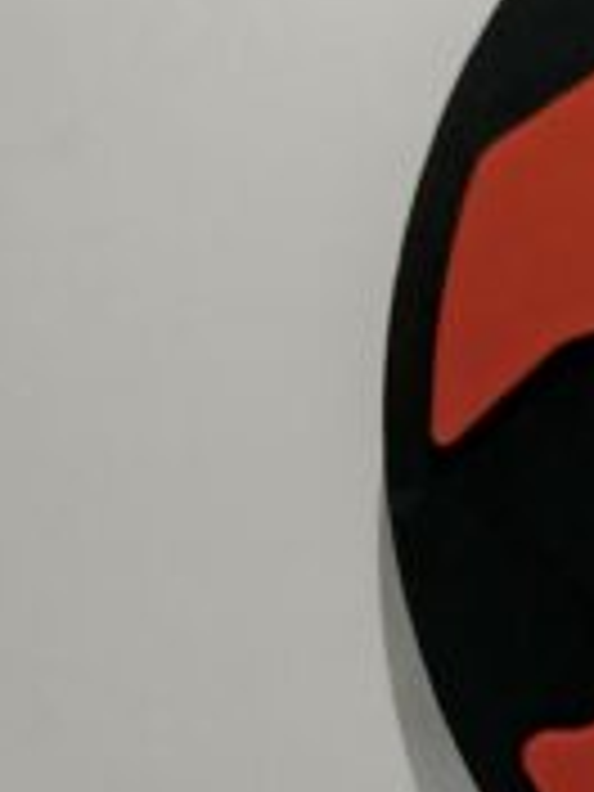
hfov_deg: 11.4
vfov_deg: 16.5
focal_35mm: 118
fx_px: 2700
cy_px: 108
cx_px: 1166
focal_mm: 5.7
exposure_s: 1/90
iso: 125
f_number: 1.5
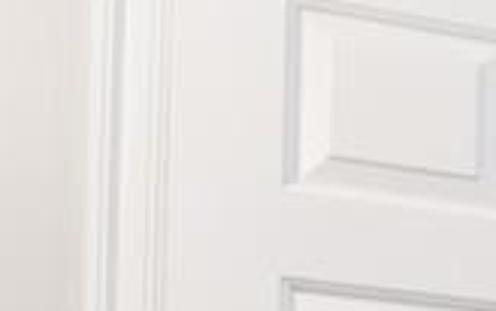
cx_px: 983
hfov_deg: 17.2
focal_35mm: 89
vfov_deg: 11.7
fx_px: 1205
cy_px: 778
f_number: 11
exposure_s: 1/6
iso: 125
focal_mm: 14
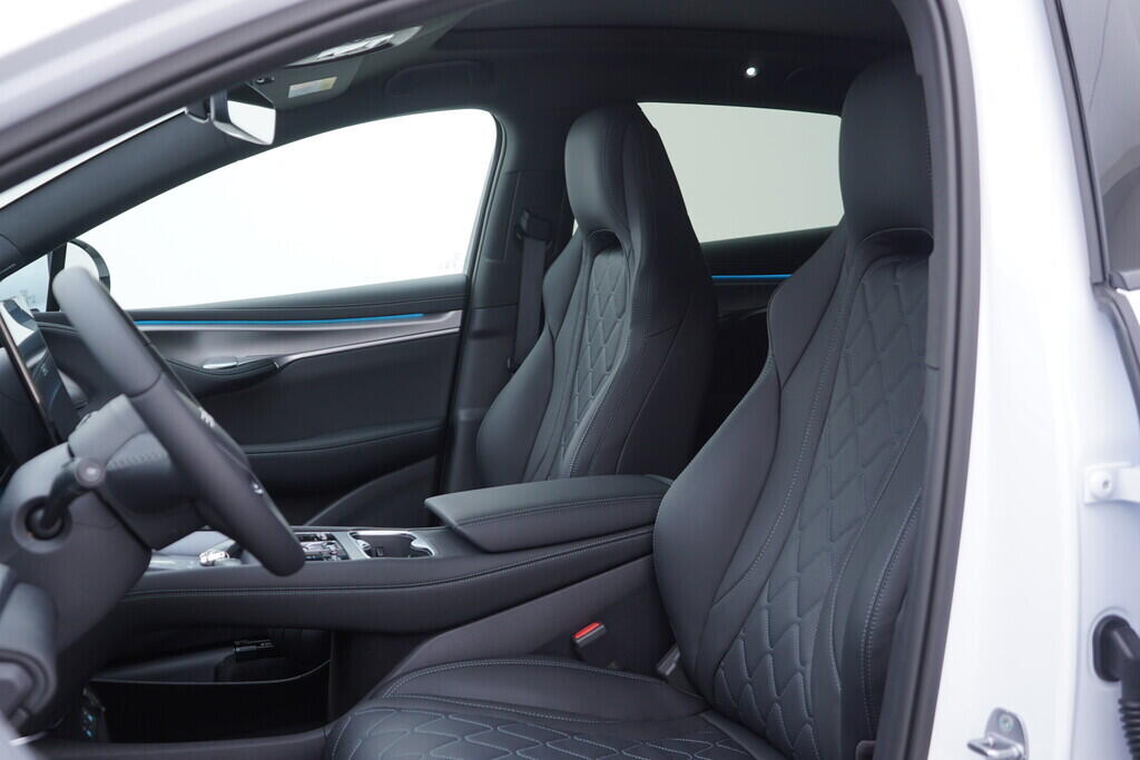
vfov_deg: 36.9
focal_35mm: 36
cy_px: 380
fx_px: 1140
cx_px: 570
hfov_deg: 53.1
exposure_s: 1/40
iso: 125
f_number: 2.8
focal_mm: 24
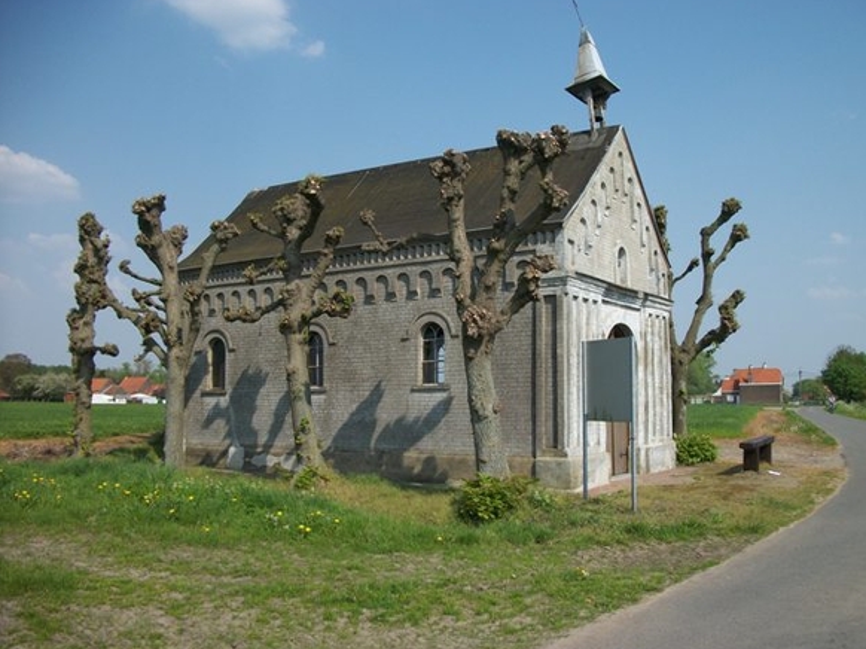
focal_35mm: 33
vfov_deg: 42.9
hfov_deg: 55.4
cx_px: 445
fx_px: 825
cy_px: 322
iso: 80
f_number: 8.8
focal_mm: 5.7
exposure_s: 1/200
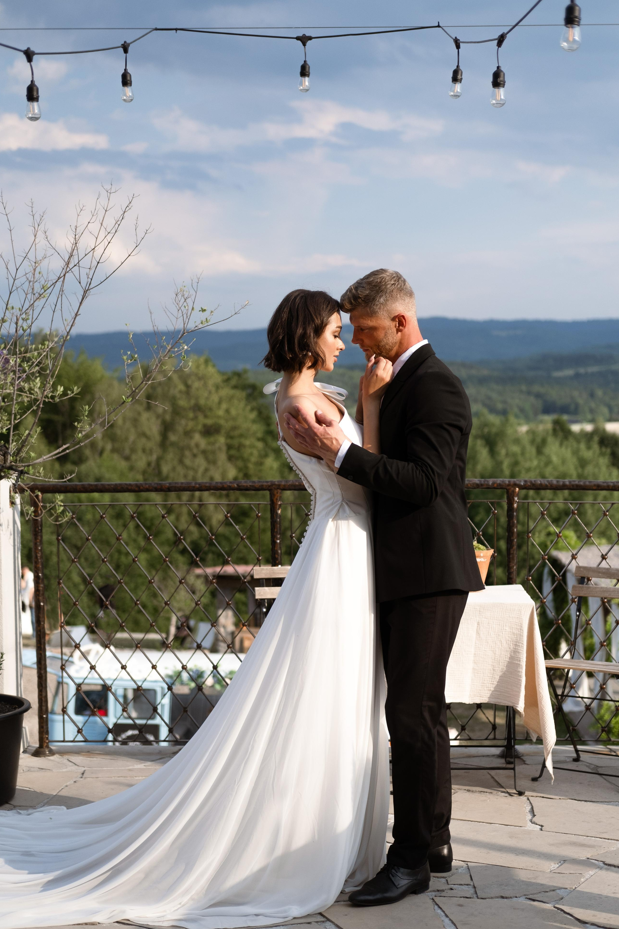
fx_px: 1444
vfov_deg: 35.6
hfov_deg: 24.2
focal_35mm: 56
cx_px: 324
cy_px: 486
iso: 160
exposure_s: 1/3800
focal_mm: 35
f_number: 2
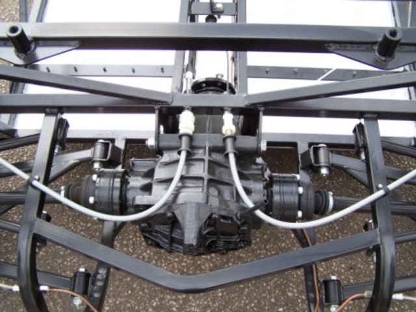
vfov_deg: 37.7
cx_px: 208
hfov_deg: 49.0
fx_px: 457
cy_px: 156
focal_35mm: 38
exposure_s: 1/160
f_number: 2.8
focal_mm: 6.3
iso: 80
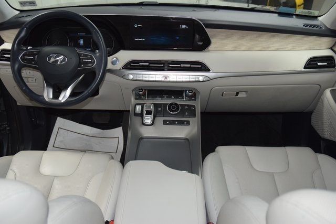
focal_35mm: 33
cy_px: 112
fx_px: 308
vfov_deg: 40.0
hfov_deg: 57.2
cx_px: 168
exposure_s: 1/60
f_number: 3.5
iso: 1100
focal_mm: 22
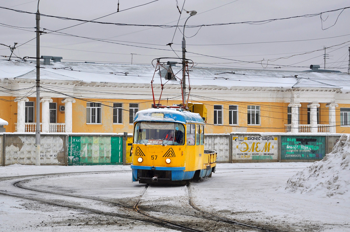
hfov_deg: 26.0
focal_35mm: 78
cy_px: 116
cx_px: 175
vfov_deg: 17.4
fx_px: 757
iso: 200
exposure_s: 1/400
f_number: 7.1
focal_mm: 52
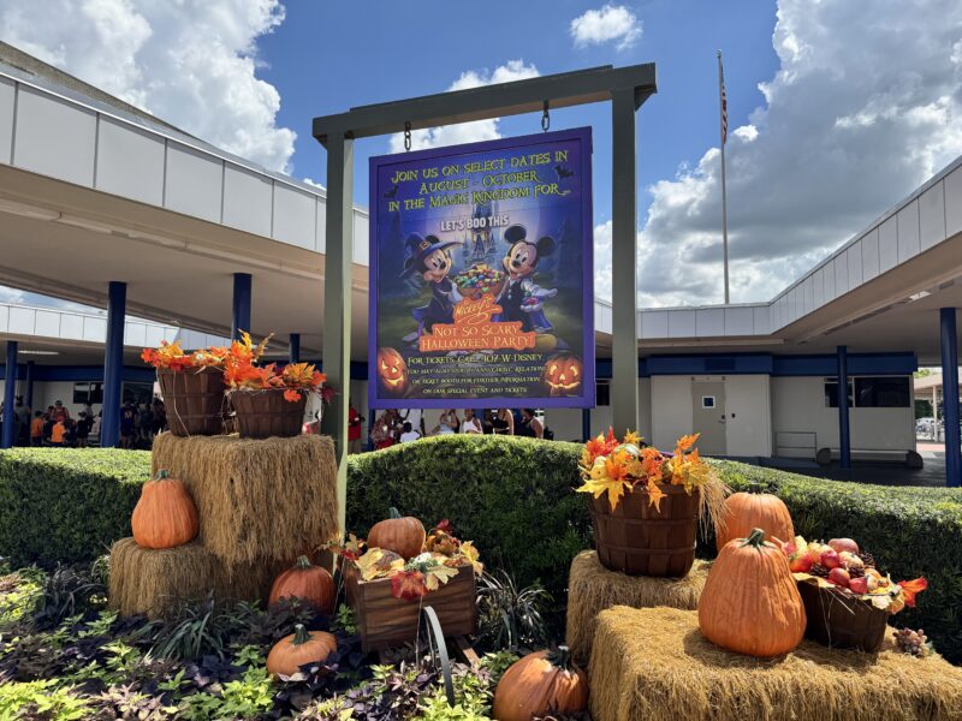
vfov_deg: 56.8
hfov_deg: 71.6
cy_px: 360
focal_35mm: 24
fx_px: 667
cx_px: 481
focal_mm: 6.76
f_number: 1.78
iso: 80
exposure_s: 1/3597
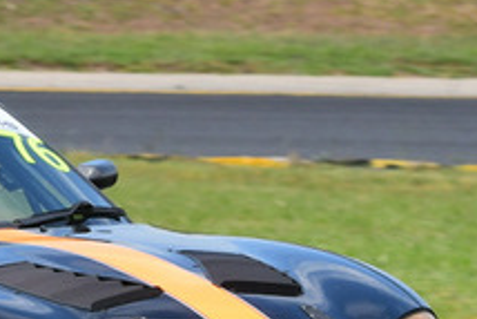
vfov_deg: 1.2
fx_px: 14889
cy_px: 118
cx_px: -11
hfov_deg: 1.8
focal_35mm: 1123
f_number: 11
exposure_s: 1/640
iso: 640
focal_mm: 200
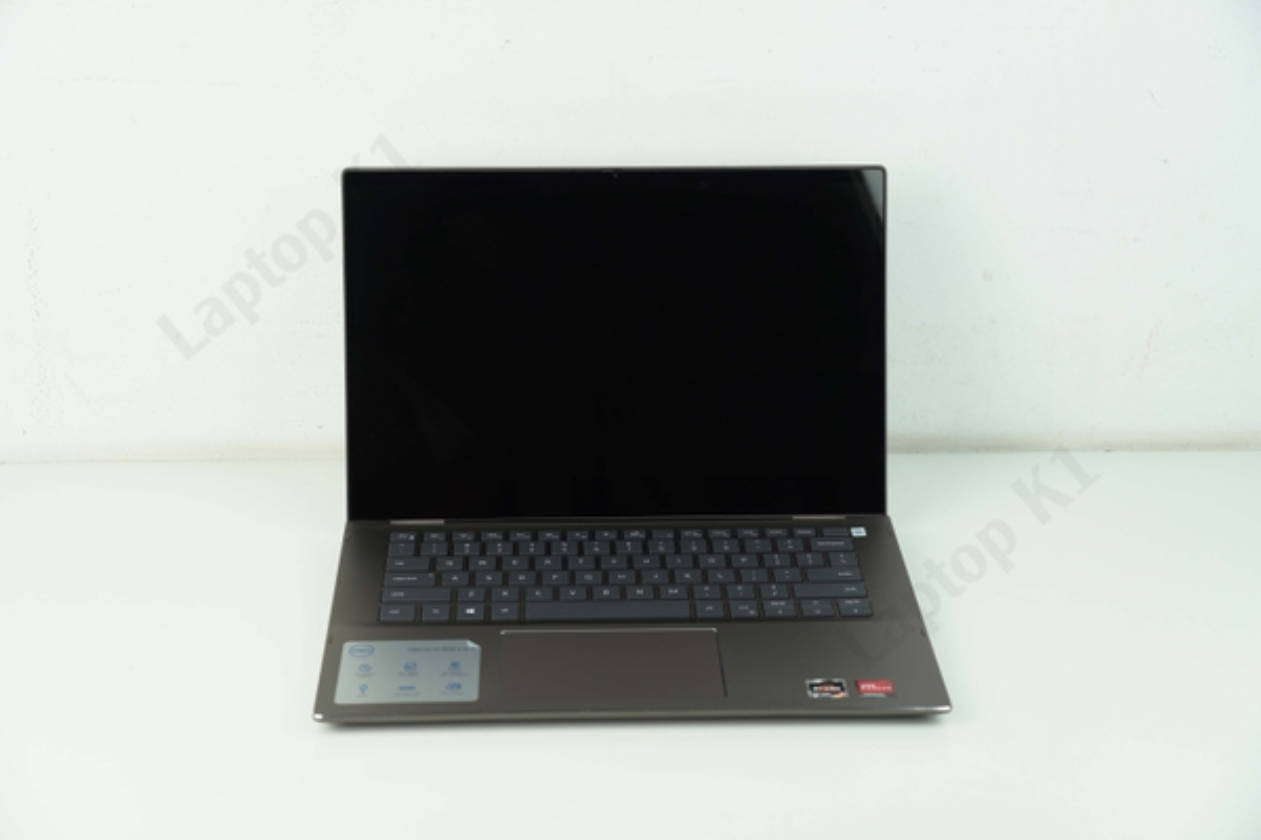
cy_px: 420
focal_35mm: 64
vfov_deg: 21.1
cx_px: 630
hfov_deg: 31.2
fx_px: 2259
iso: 125
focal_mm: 43
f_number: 4
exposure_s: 1/60
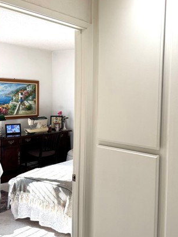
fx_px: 261
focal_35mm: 38
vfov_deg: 48.9
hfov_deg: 36.8
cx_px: 135
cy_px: 109
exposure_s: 1/120
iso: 125
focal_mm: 6.76
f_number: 1.78
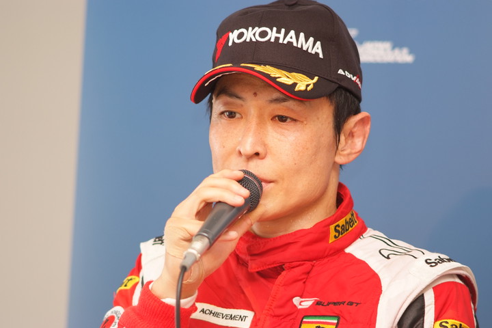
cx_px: 246
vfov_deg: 5.1
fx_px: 3690
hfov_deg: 7.6
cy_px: 164
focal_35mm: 270
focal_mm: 180
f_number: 2.8
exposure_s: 1/125
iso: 400
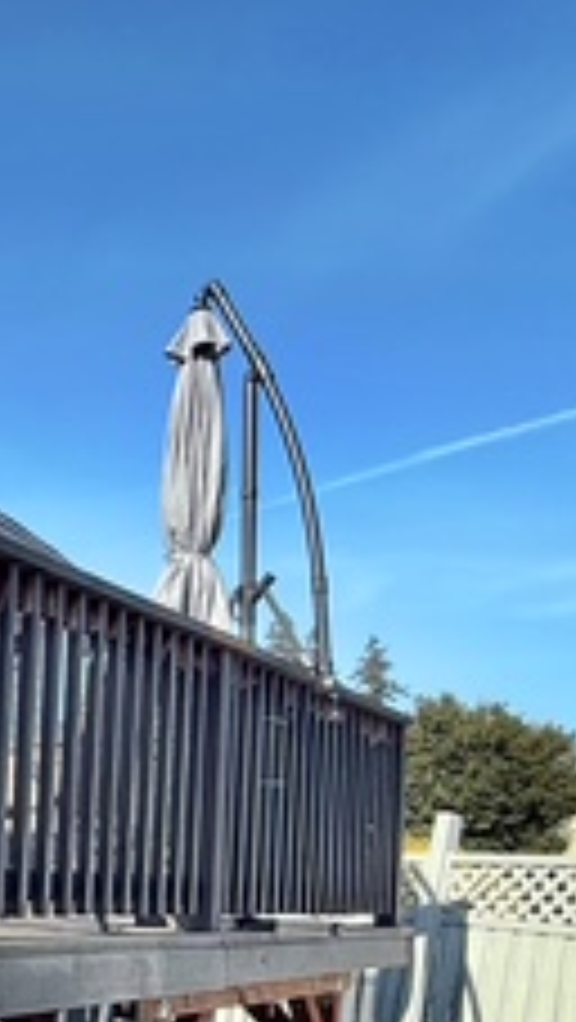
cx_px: -324
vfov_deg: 44.4
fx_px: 1165
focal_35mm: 43
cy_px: 855
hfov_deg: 22.1
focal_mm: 2.22
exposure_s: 1/1312
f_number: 2.2
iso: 50
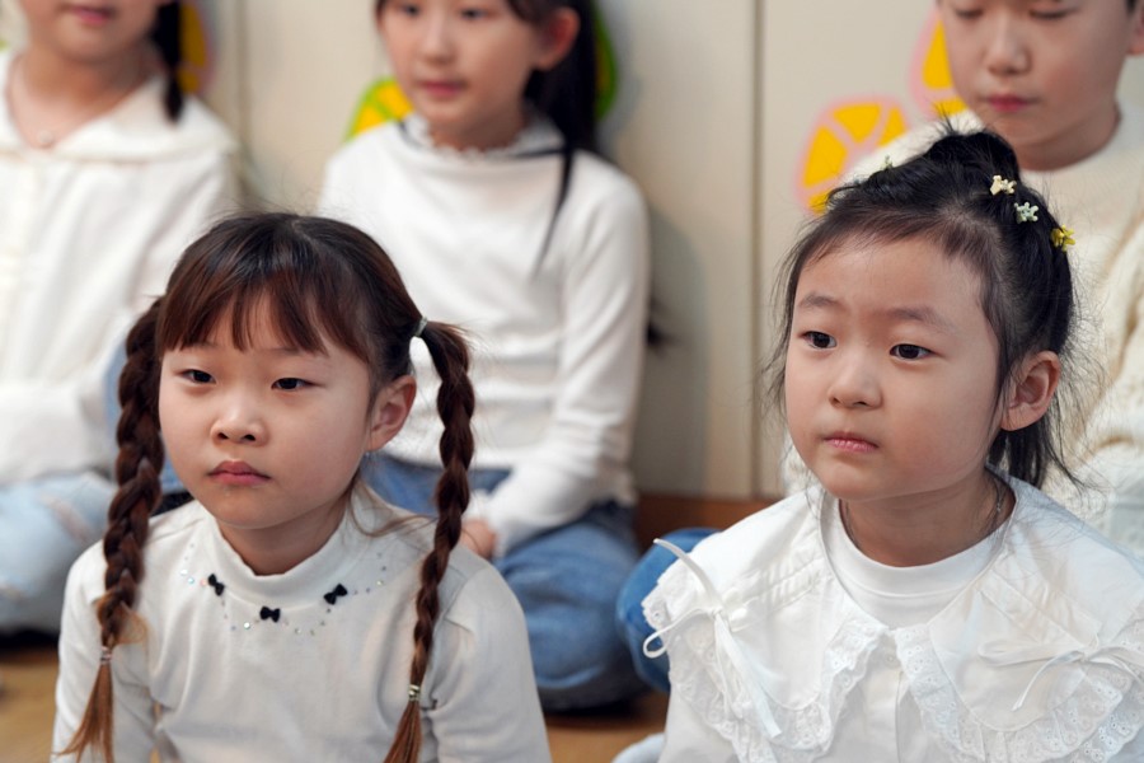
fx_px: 3559
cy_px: 382
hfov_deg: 18.3
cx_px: 572
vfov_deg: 12.2
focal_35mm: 112
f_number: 4
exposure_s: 1/160
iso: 1000
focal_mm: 112
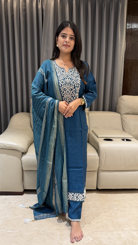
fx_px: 176
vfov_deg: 69.8
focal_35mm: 27
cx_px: 67
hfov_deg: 42.9
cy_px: 125
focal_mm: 6.76
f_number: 1.78
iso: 160
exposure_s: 1/100
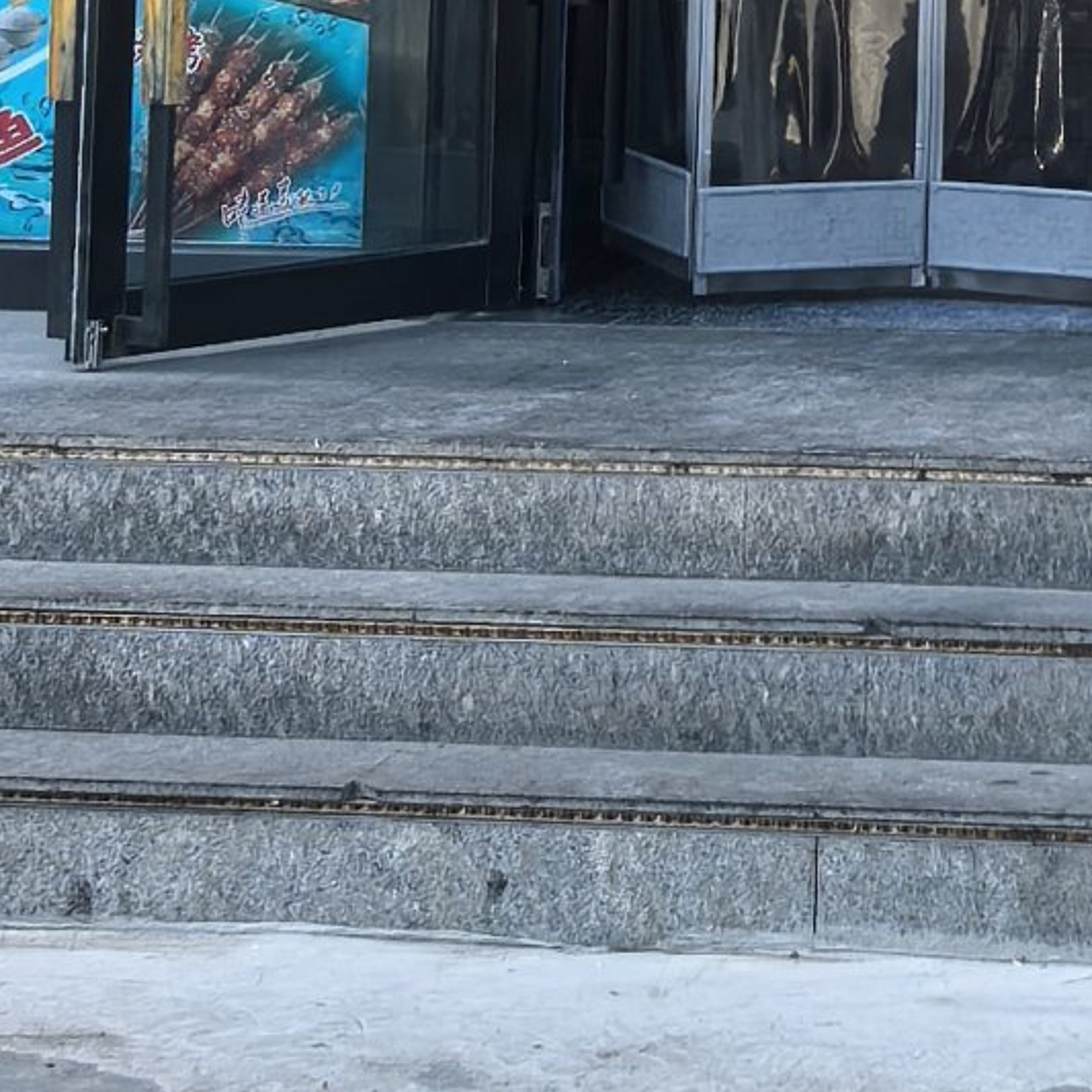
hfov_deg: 11.8
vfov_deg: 11.3
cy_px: -814
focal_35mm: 145
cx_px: 1328
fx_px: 5175
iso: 50
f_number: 2
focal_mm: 6.98
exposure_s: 1/1111
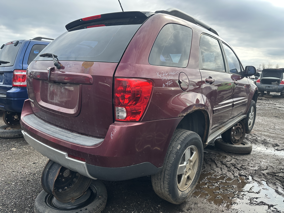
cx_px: 142
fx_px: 197
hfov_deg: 71.6
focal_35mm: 24
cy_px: 106
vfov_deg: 56.8
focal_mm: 6.86
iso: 80
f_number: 1.78
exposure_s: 1/1198
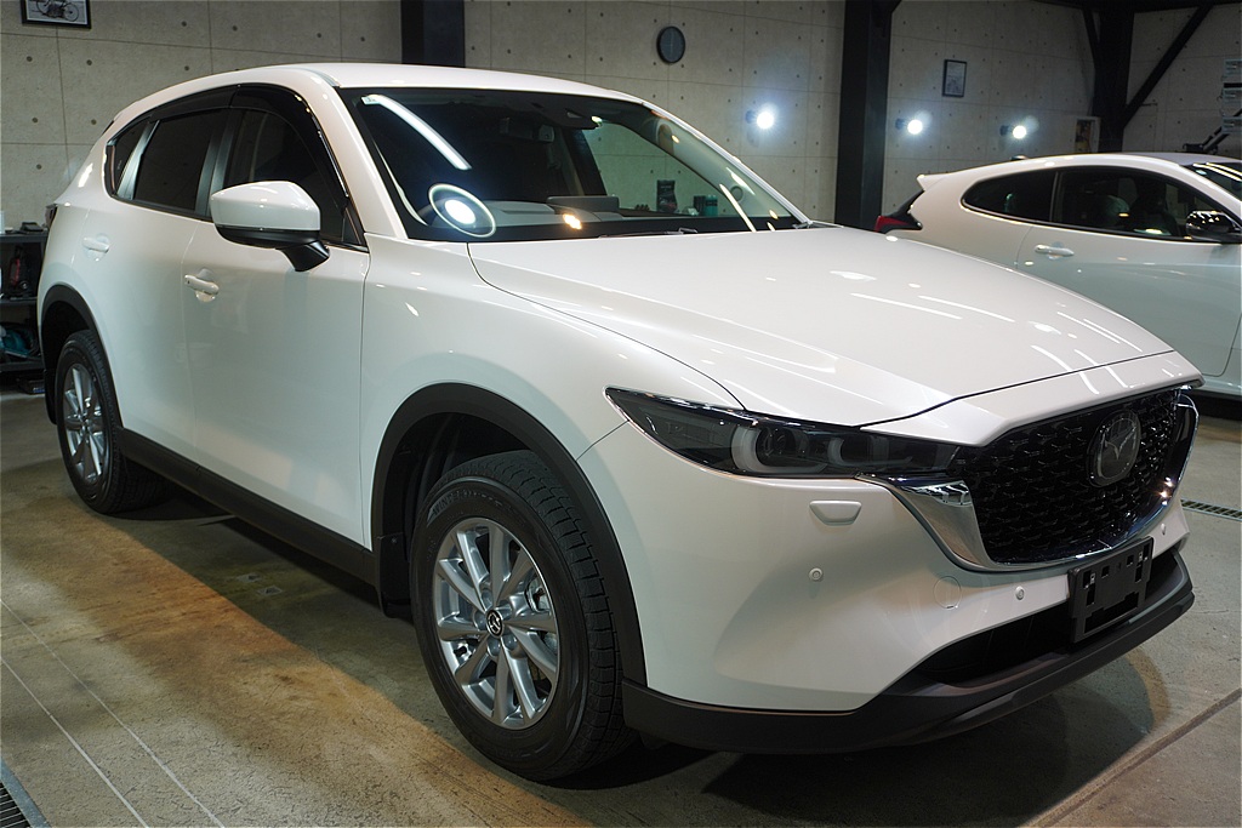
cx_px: 621
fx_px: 1190
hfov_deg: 55.1
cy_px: 414
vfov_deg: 38.4
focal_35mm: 34
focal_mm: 23
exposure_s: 1/40
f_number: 4
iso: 160
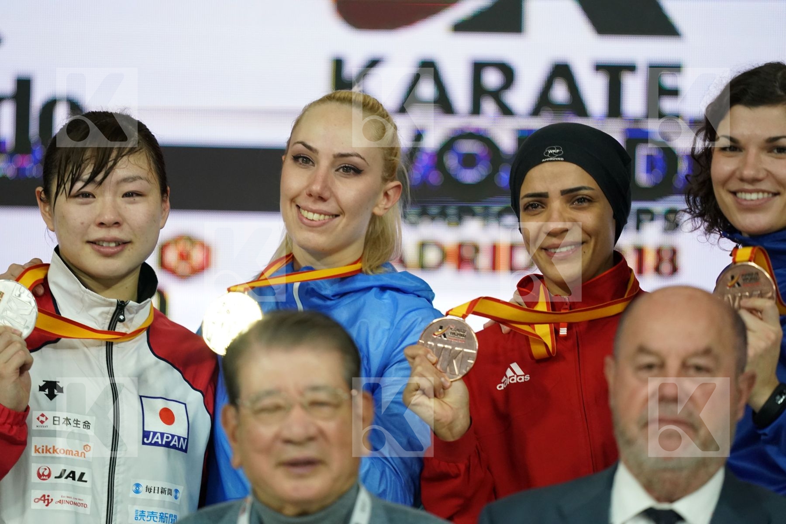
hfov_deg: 5.2
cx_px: 393
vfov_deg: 3.4
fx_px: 8733
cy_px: 262
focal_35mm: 400
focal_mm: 400
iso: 4000
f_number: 2.8
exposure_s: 1/500
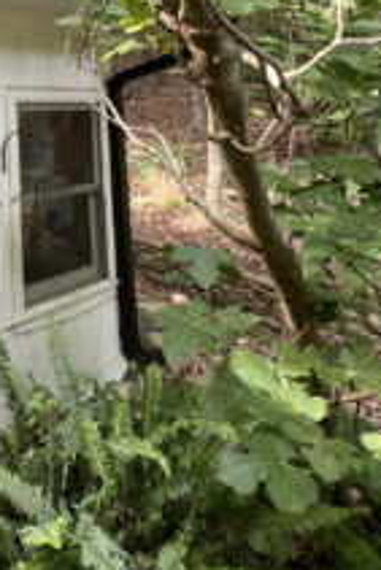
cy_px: 58
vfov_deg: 51.8
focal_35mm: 32
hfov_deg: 31.8
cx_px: -111
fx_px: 507
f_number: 1.8
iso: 100
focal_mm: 1.57
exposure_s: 1/99
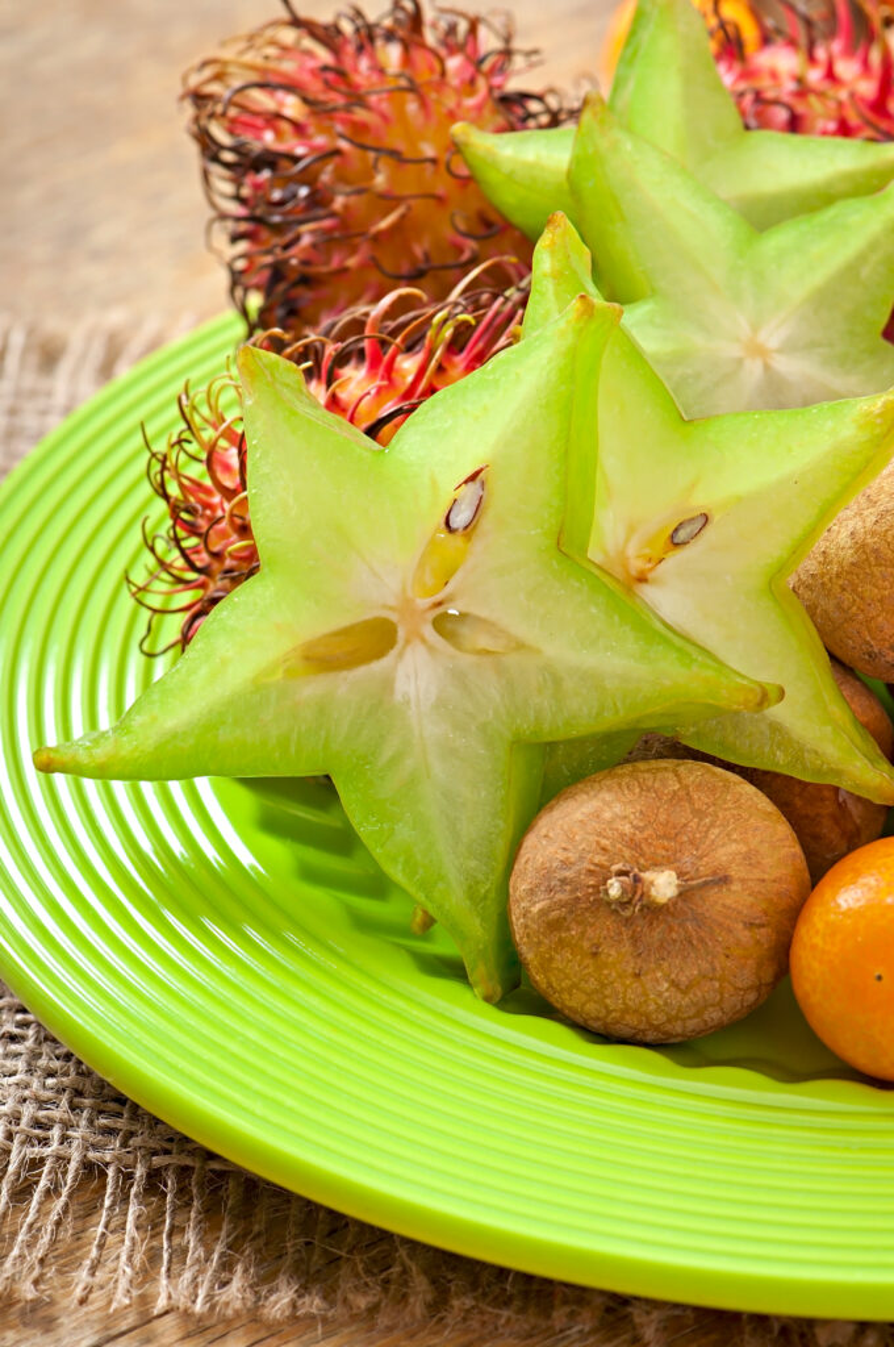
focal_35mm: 158
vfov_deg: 13.1
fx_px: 5882
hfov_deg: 8.7
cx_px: 447
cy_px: 674
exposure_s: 1/200
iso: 100
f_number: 11
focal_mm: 105
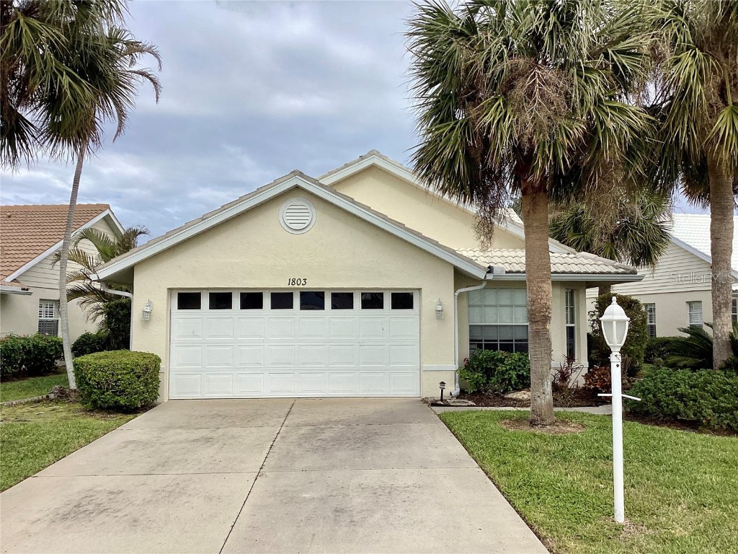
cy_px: 277
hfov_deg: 58.4
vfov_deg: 45.4
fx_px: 661
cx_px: 369
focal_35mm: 31
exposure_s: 1/1812
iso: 25
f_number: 2.4
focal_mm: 3.3
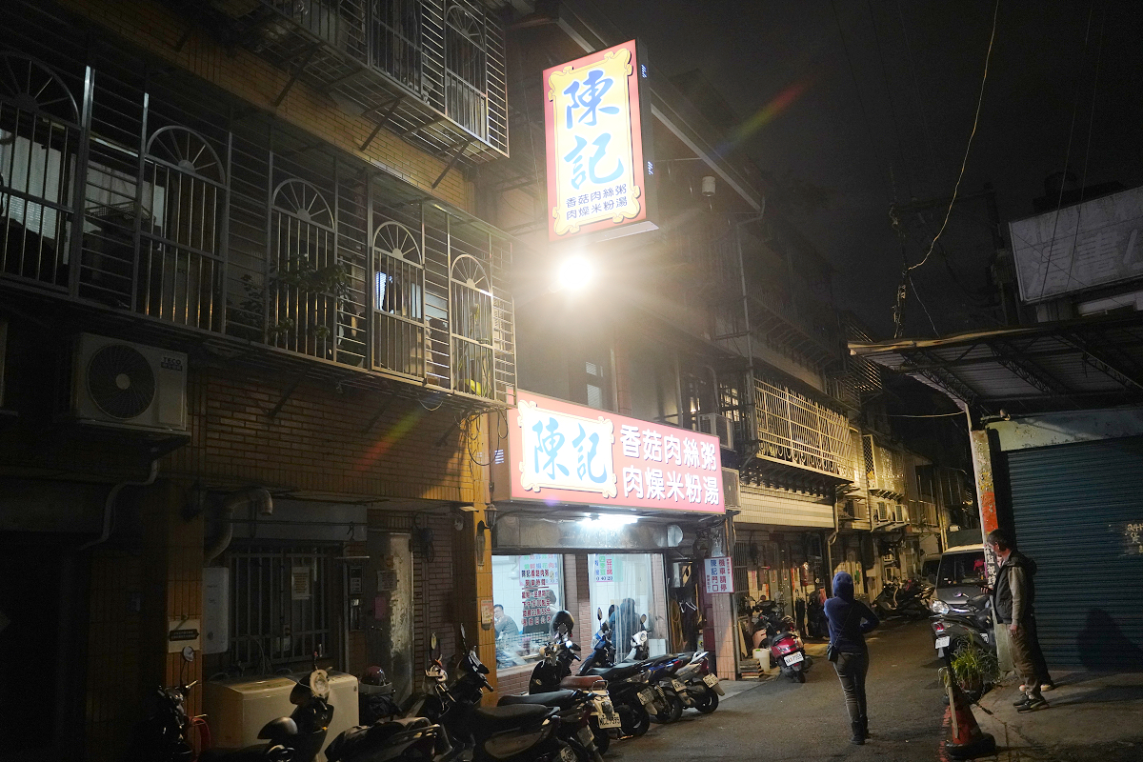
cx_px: 572
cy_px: 381
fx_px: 889
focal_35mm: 28
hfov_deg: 65.5
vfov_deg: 46.4
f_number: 2.8
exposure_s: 1/160
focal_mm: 28
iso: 5000
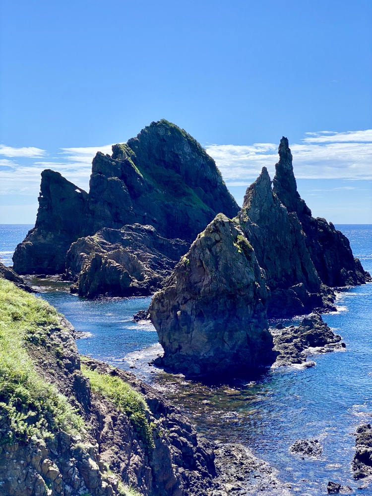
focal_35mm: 52
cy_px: 248
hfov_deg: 28.0
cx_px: 186
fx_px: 745
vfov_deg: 36.8
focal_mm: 6
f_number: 2
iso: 20
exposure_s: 1/1776
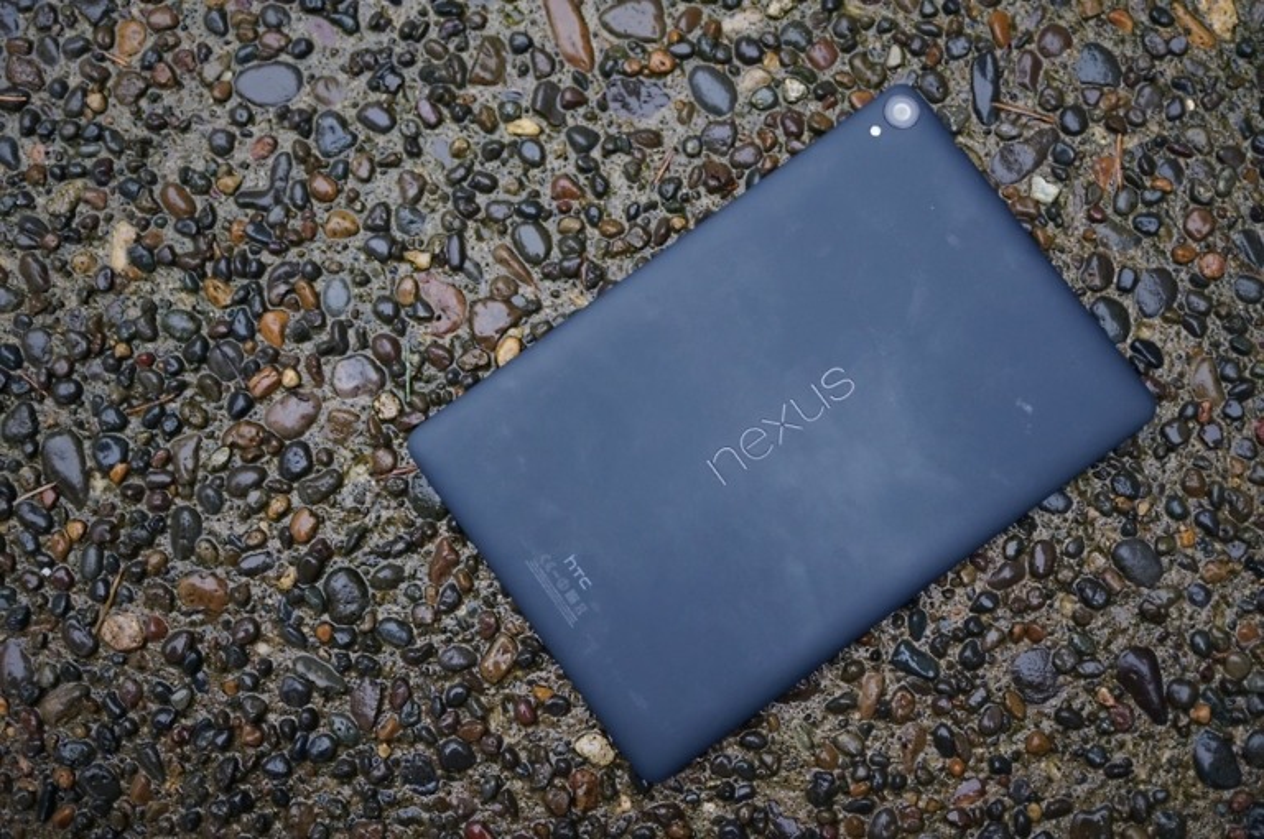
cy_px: 420
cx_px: 632
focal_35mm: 45
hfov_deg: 43.7
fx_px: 1578
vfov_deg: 29.8
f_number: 4
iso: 640
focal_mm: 30
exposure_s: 1/60
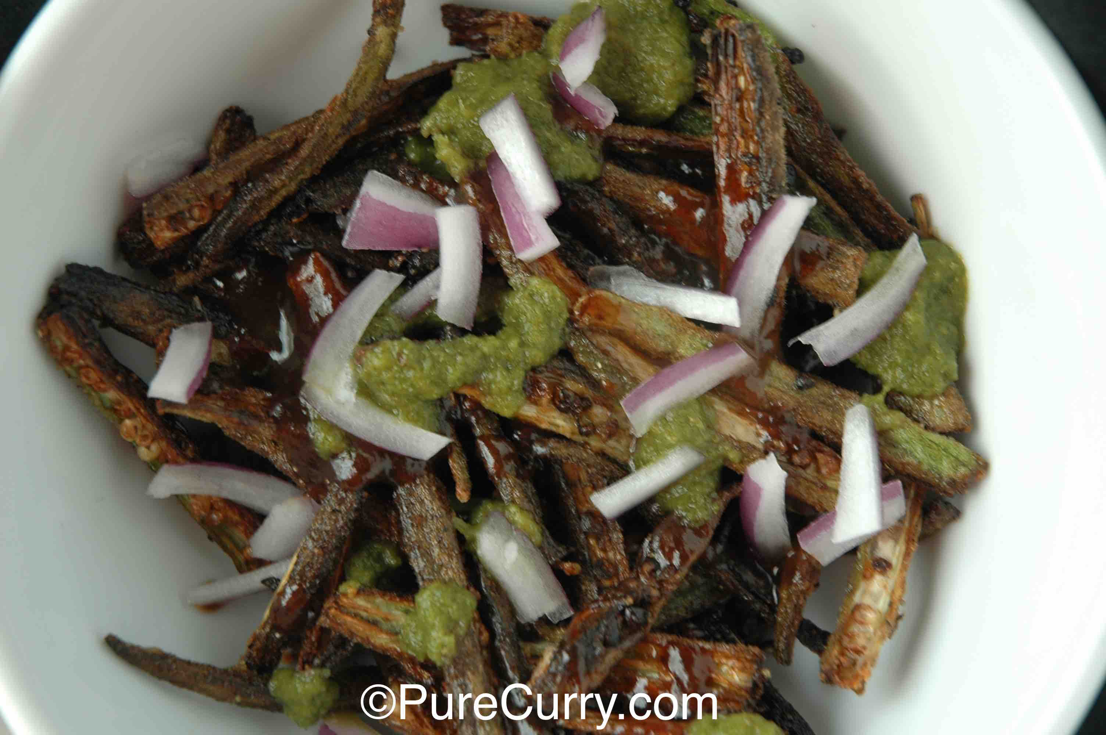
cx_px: 553
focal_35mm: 93
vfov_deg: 14.7
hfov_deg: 21.9
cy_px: 368
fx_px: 2855
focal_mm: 62
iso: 400
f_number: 5
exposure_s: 1/25
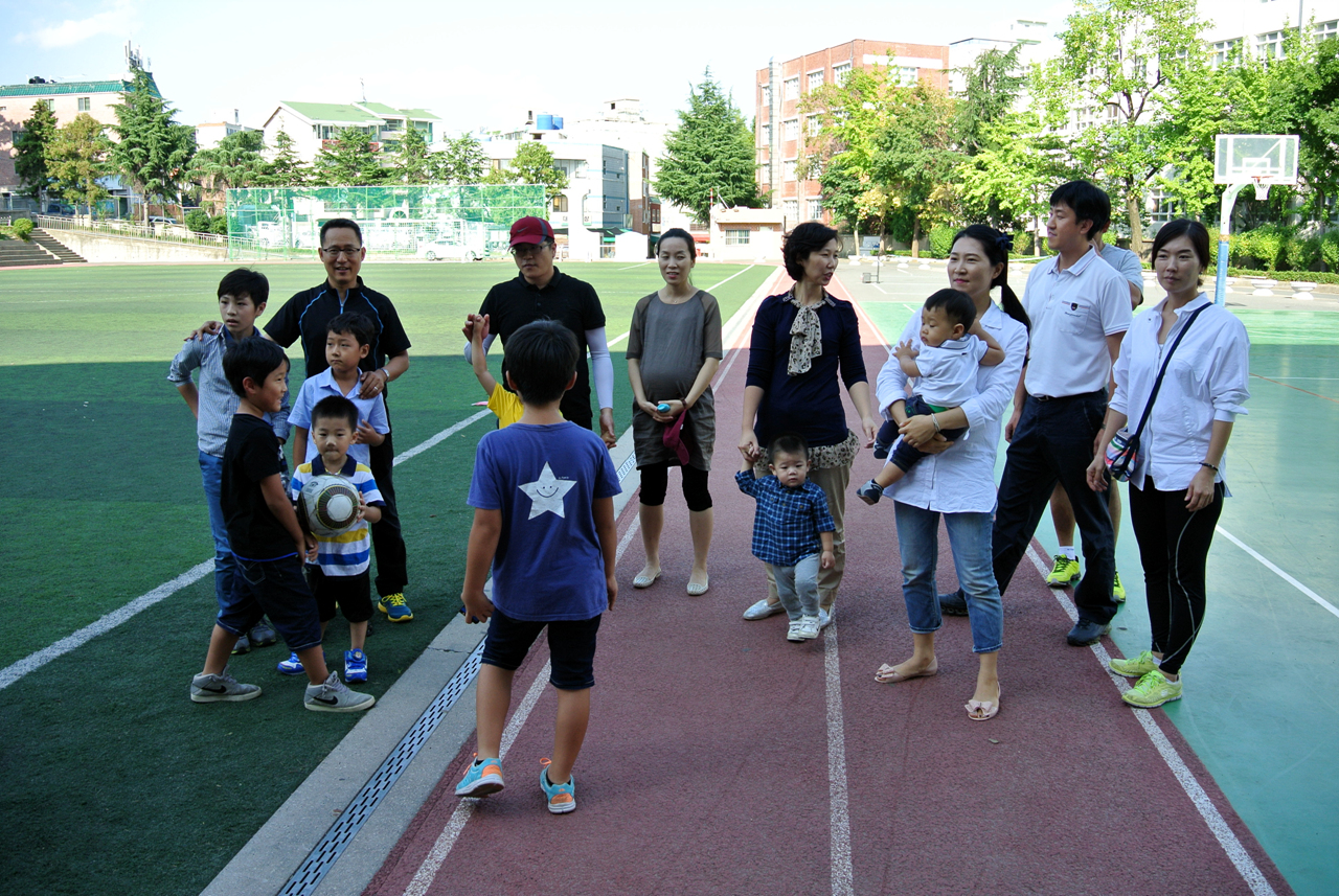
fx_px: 1080
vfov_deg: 45.1
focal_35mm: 29
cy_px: 448
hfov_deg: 63.6
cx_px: 670
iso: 100
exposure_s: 1/250
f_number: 4
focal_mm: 11
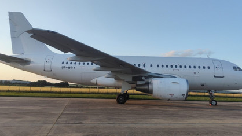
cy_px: 64
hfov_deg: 64.3
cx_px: 119
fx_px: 192
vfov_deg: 38.9
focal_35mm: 30
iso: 50
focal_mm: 6.19
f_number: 1.65
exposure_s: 1/252
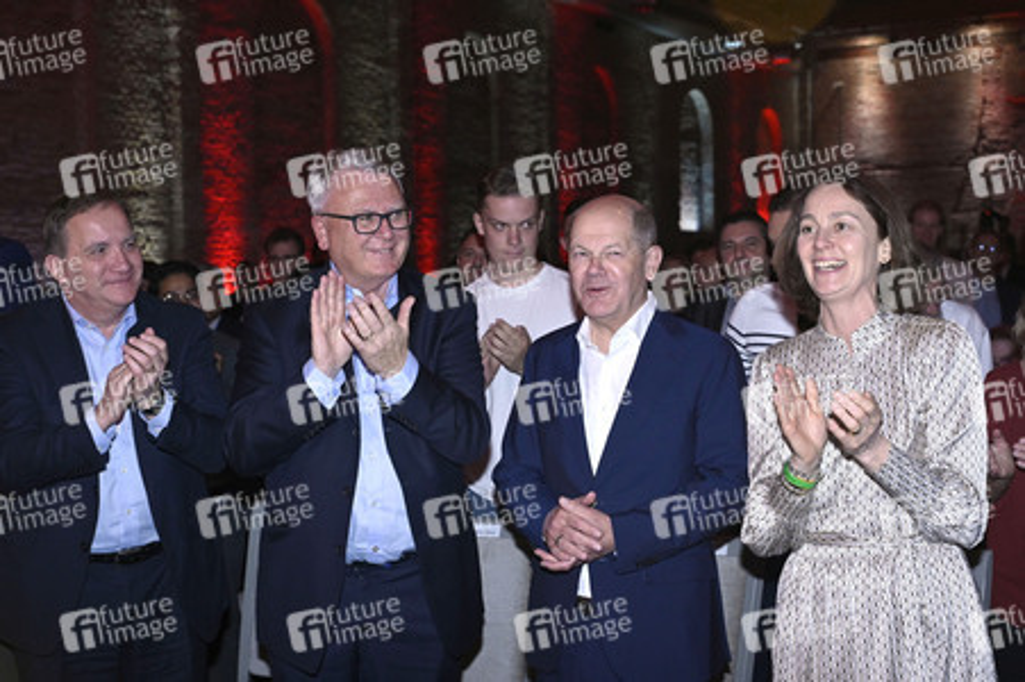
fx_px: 1366
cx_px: 512
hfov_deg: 41.1
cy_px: 341
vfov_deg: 28.0
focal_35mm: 48
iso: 3200
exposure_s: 1/200
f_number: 5.6
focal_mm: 48
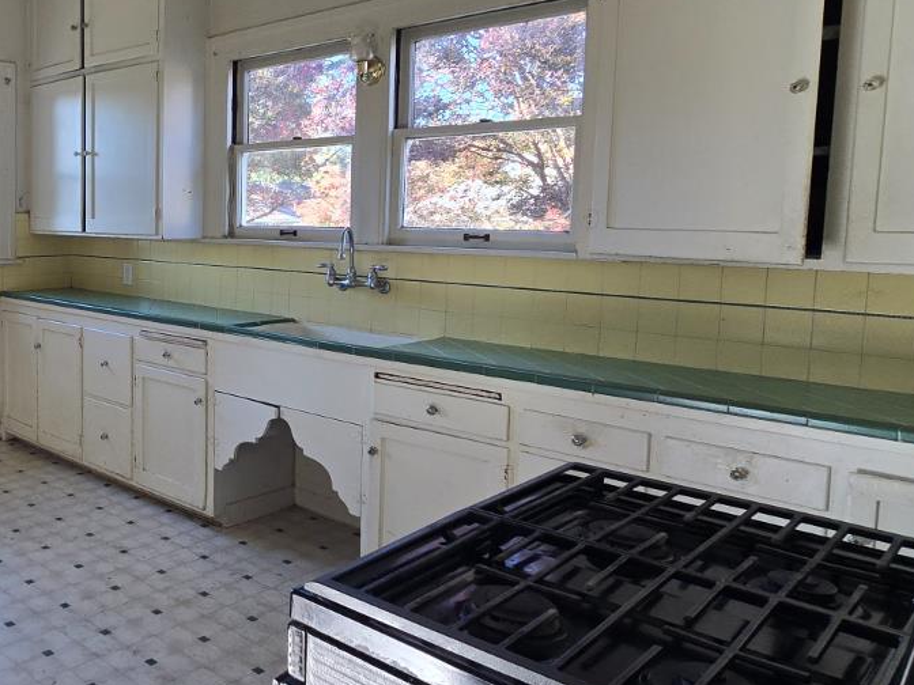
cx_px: 82
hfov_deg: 53.5
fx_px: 766
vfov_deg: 48.1
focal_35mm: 29
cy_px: 292
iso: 64
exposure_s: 1/120
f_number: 2.2
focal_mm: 2.2
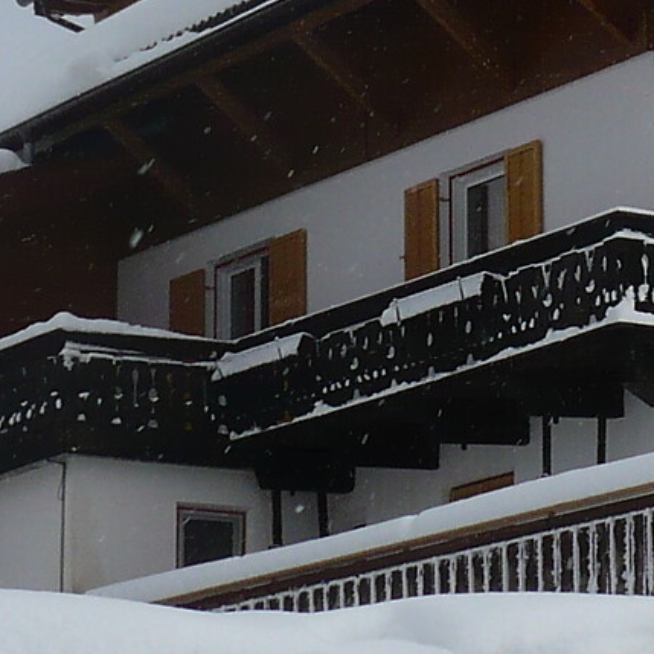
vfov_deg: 8.8
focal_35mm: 198
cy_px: -5
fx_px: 4232
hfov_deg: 8.8
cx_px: 620
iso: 100
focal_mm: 8.3
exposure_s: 1/250
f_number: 10
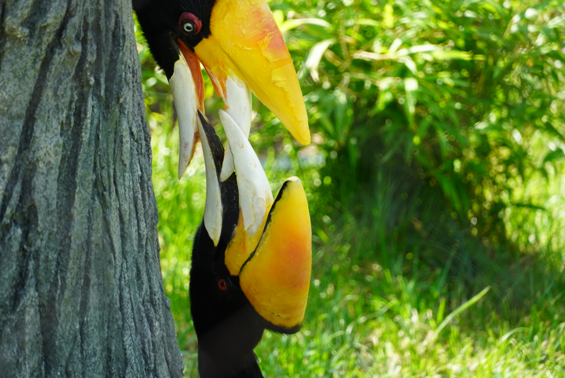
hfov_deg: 10.2
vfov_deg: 6.8
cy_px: 189
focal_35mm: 202
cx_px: 282
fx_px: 3180
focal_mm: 135
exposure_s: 1/250
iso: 400
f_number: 5.6
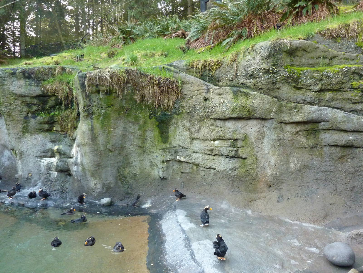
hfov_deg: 69.4
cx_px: 182
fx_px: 262
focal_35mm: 25
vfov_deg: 54.9
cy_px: 136
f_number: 3.3
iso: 400
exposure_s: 1/125
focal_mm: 4.1
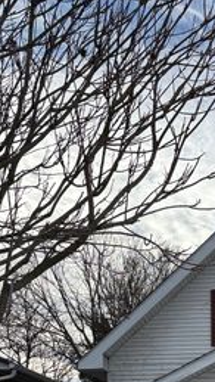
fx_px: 739
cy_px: 417
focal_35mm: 73
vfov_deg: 26.7
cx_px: 242
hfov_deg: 16.1
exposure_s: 1/2747
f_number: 1.6
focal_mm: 5.96
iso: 50
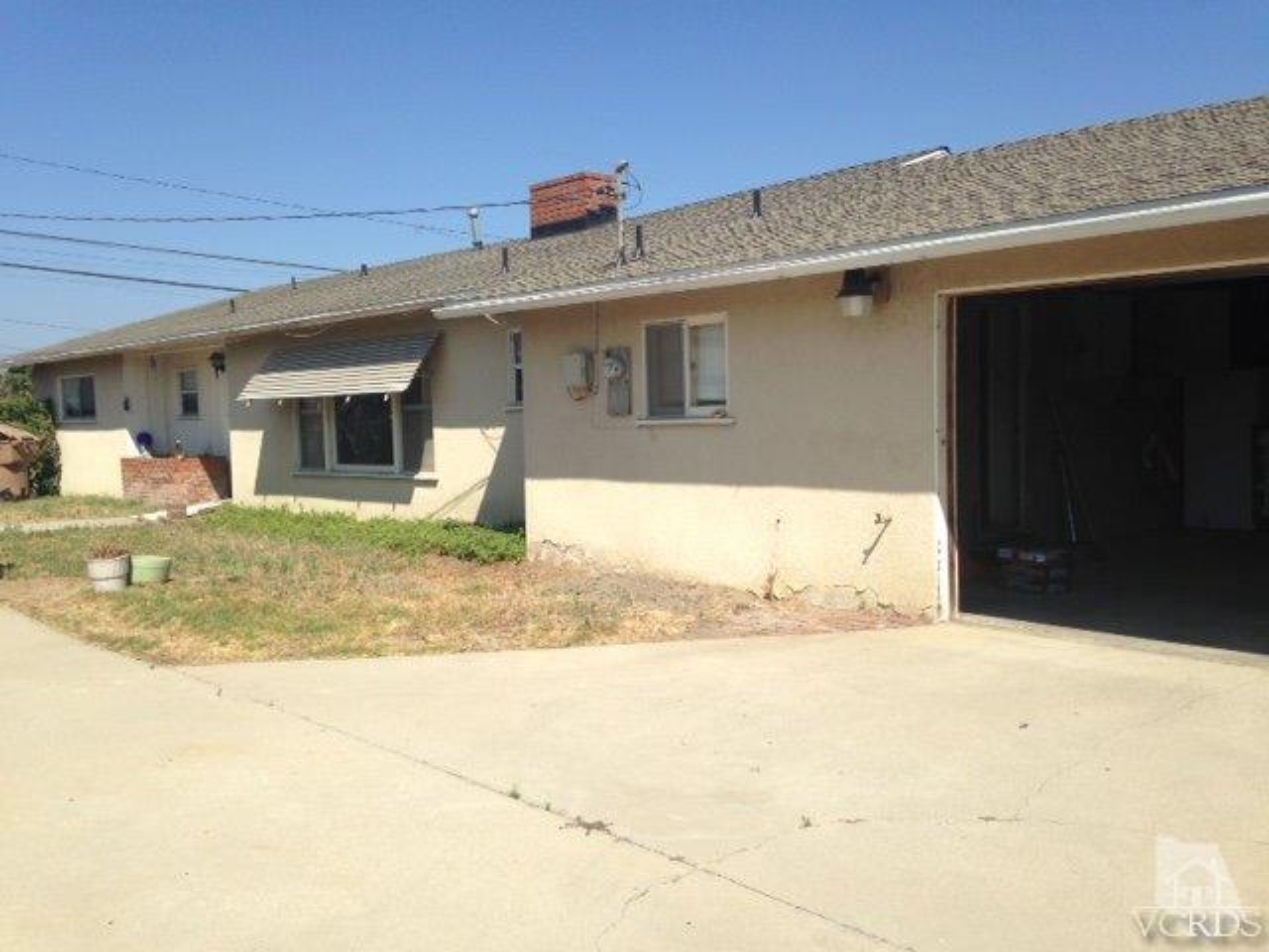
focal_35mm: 33
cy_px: 476
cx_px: 634
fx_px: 1210
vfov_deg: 42.9
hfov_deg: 55.4
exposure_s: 1/1748
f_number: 2.4
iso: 50
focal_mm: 4.12
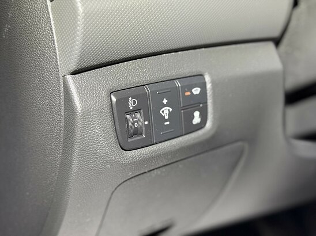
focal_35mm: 48
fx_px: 438
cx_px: 158
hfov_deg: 39.7
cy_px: 118
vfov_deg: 30.2
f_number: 1.78
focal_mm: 6.76
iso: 200
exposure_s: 1/60
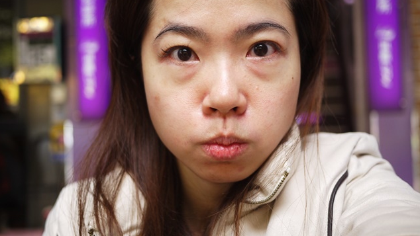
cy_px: 120
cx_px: 209
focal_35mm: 44
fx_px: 490
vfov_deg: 27.1
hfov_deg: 46.4
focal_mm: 20
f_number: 1.7
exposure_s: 1/500
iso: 250
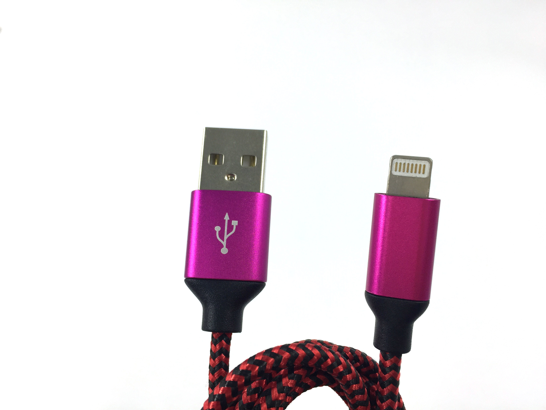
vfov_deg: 48.2
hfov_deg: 61.7
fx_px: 457
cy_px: 205
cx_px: 273
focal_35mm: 29
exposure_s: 1/373
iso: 32
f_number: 2.2
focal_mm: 4.15
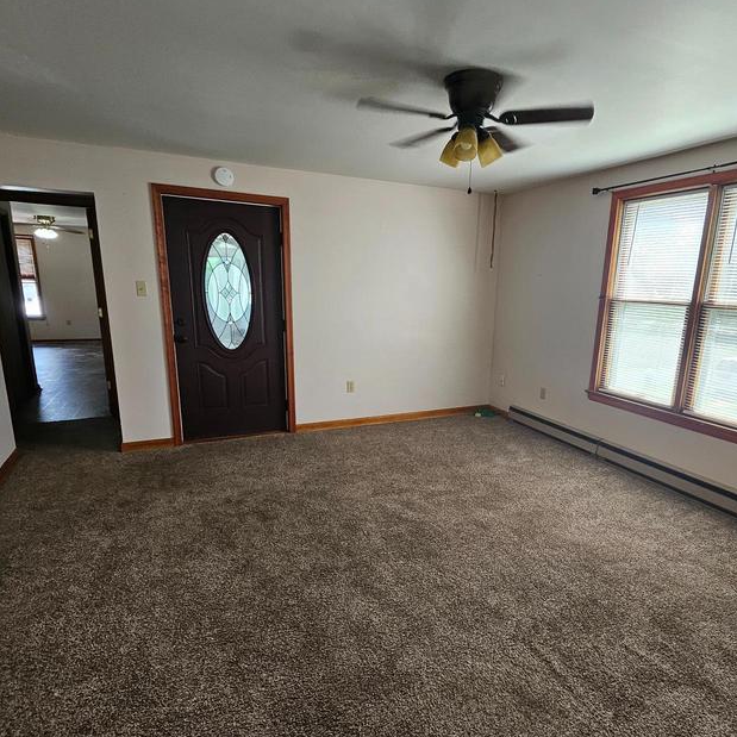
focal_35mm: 19
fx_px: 458
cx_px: 418
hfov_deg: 77.3
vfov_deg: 77.5
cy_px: 406
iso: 64
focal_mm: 1.74
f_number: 2.2
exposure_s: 1/60
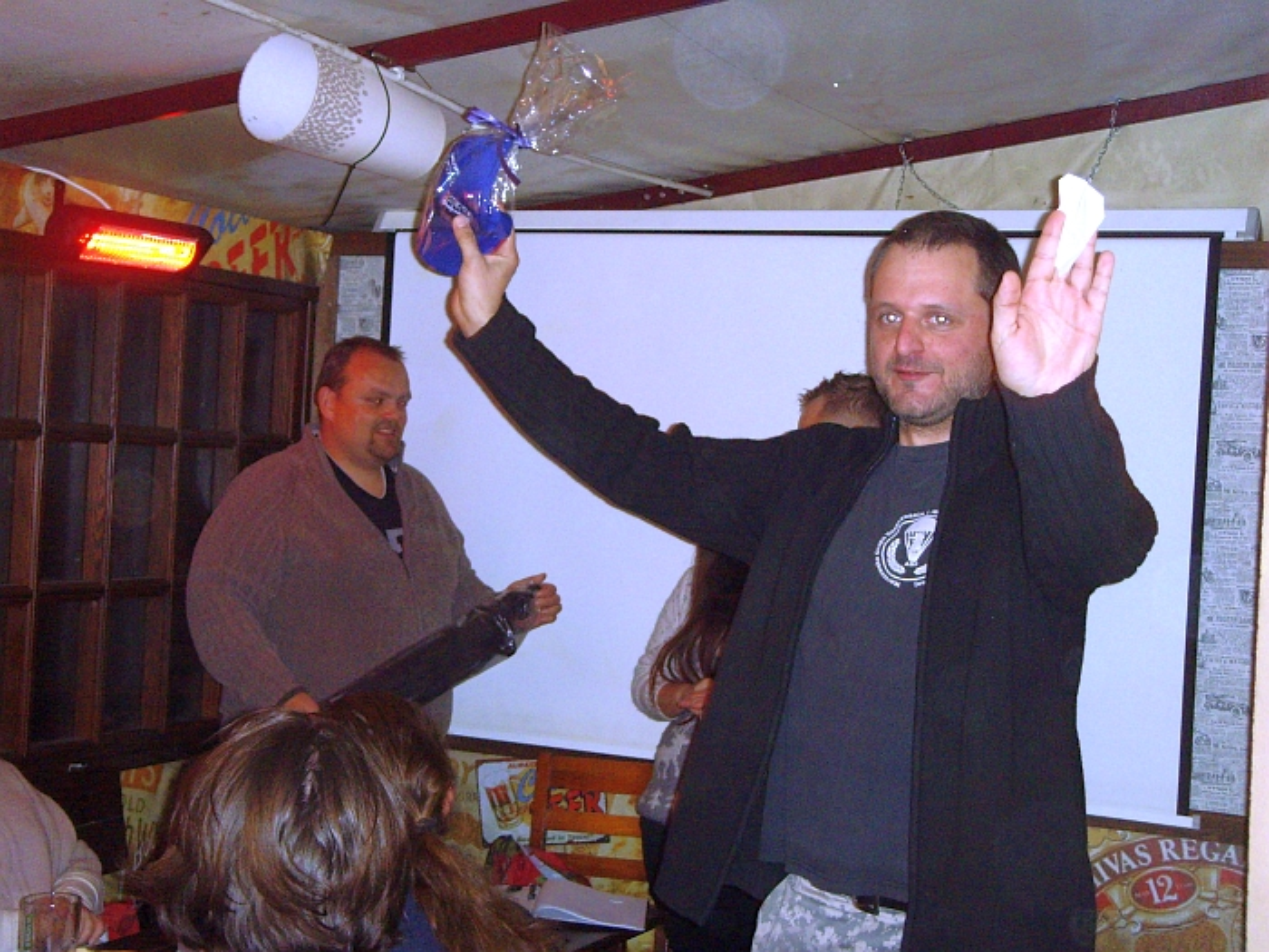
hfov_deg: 32.2
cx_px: 634
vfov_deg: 24.4
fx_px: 2200
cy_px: 476
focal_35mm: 60
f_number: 3.9
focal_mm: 10.2
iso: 240
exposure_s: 1/45
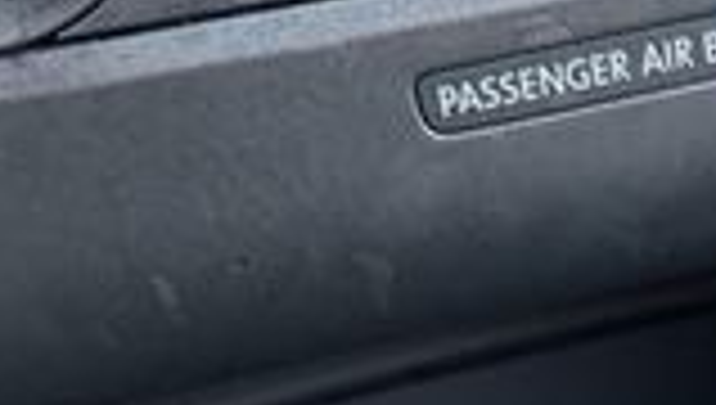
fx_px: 1996
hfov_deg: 18.1
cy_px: 896
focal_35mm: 105
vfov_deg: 10.4
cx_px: 1072
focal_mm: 6.76
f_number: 1.78
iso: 800
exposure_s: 1/50
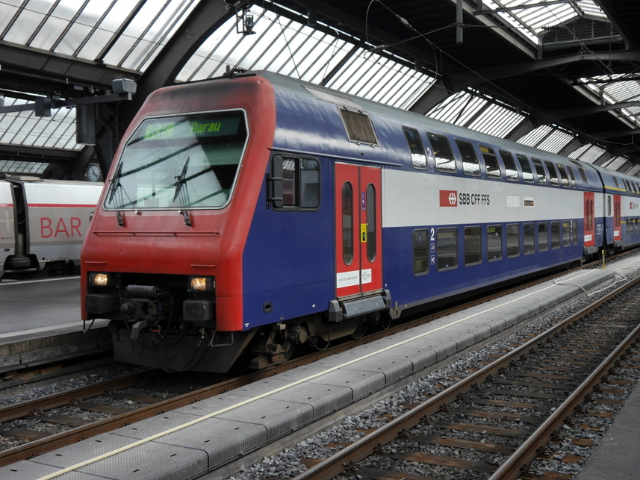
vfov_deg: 34.3
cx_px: 366
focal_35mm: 42
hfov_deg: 44.7
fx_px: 777
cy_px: 222
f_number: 4.1
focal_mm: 18
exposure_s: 1/80
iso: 160
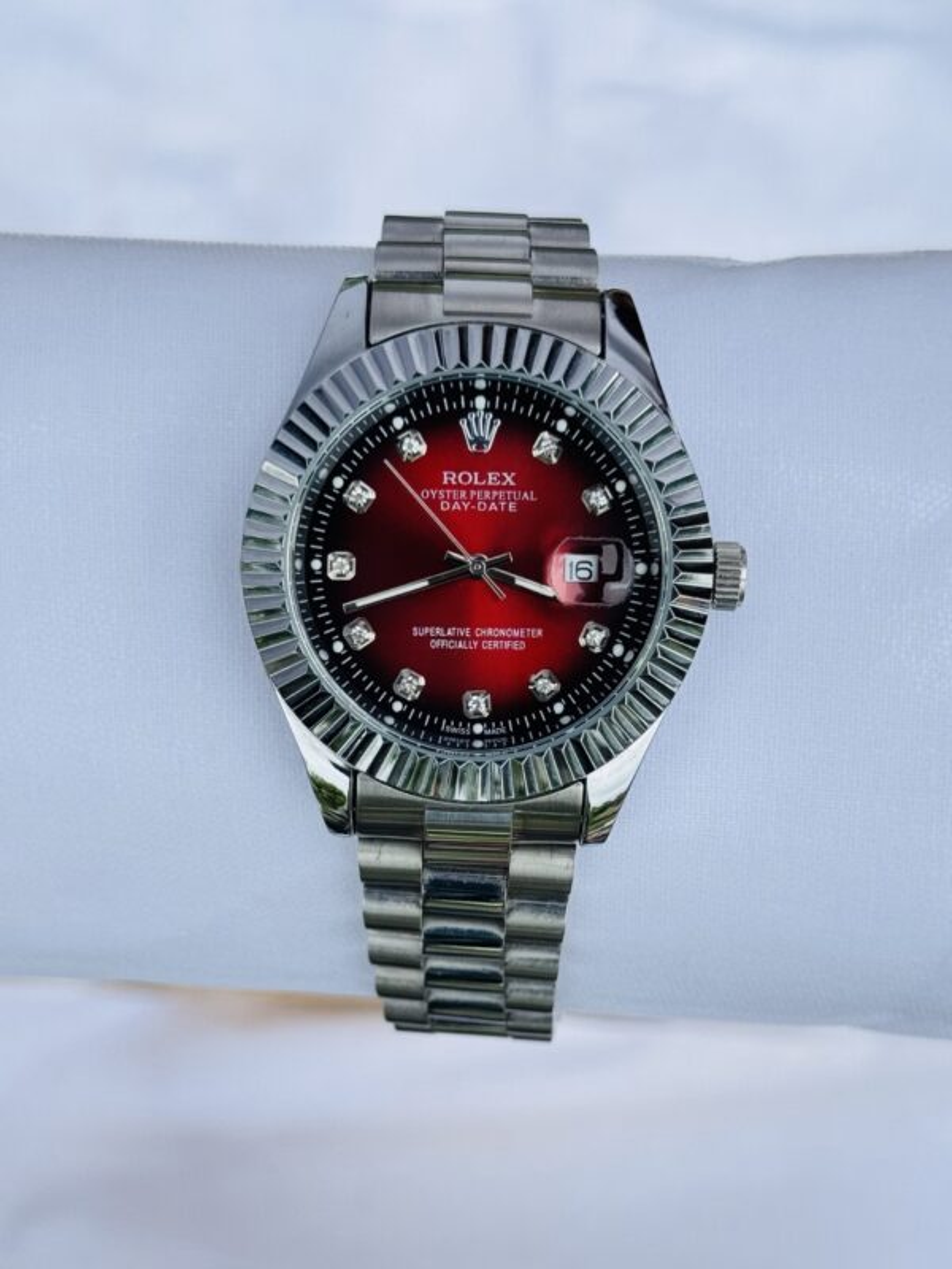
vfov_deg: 39.7
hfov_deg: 30.3
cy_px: 634
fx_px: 1760
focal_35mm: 48
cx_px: 476
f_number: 1.78
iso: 64
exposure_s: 1/1339
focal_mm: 6.76
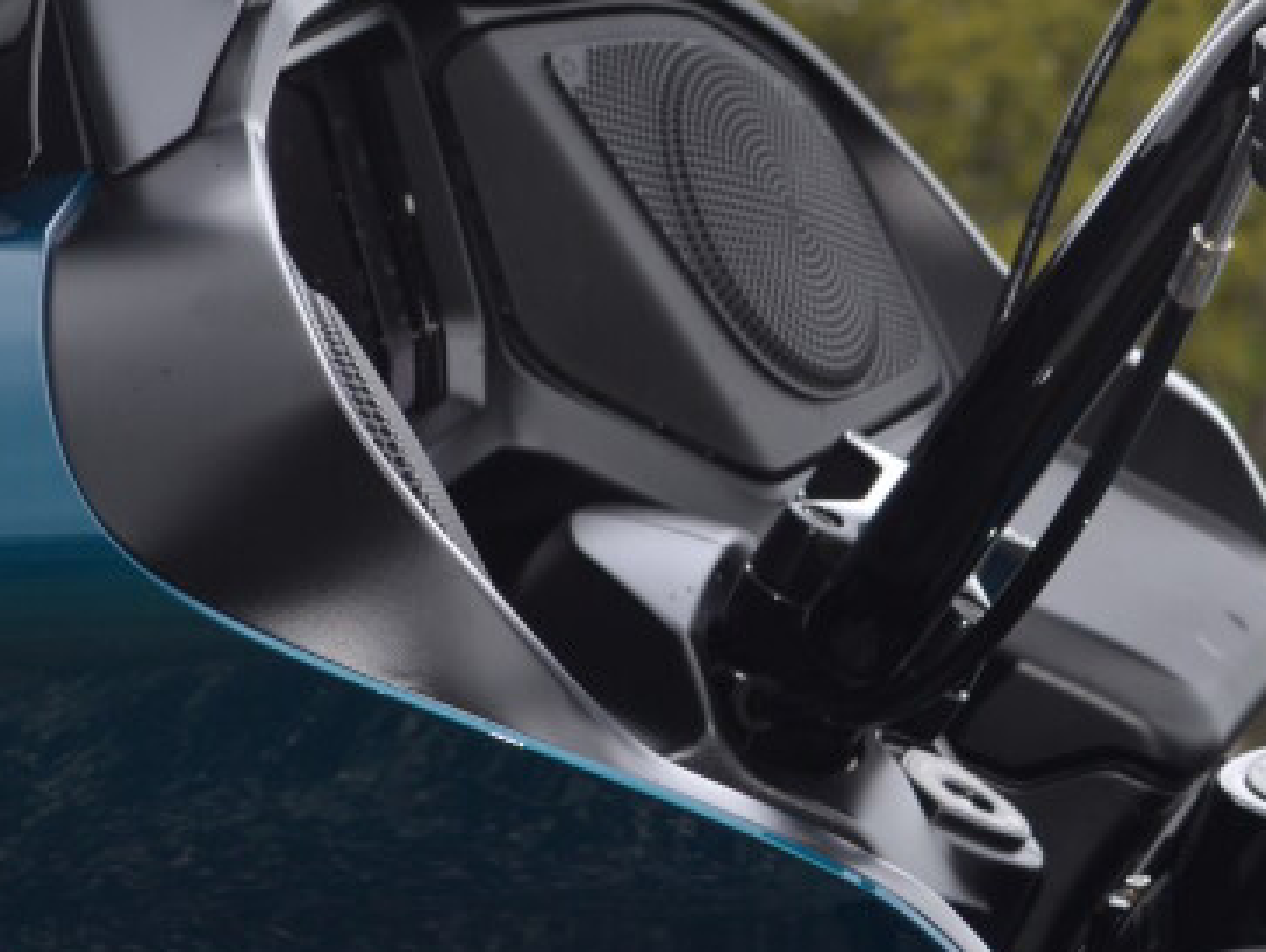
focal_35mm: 200
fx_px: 7322
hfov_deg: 9.9
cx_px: 1053
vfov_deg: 7.4
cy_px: 750
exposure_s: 1/200
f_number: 7.1
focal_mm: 42
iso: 100
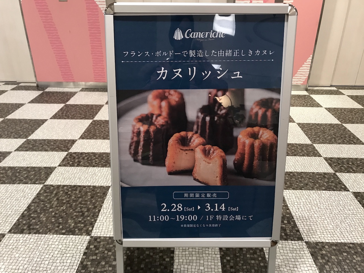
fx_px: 294
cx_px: 182
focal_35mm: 28
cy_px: 136
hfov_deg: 63.4
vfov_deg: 49.7
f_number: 1.8
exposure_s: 1/25
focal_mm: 3.99
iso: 32
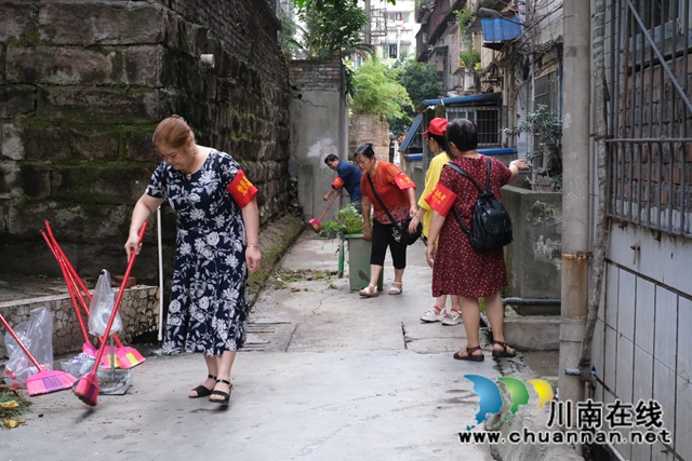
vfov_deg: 25.5
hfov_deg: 37.5
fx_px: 1019
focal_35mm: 53
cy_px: 230
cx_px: 346
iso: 5000
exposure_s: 1/170
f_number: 14
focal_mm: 35
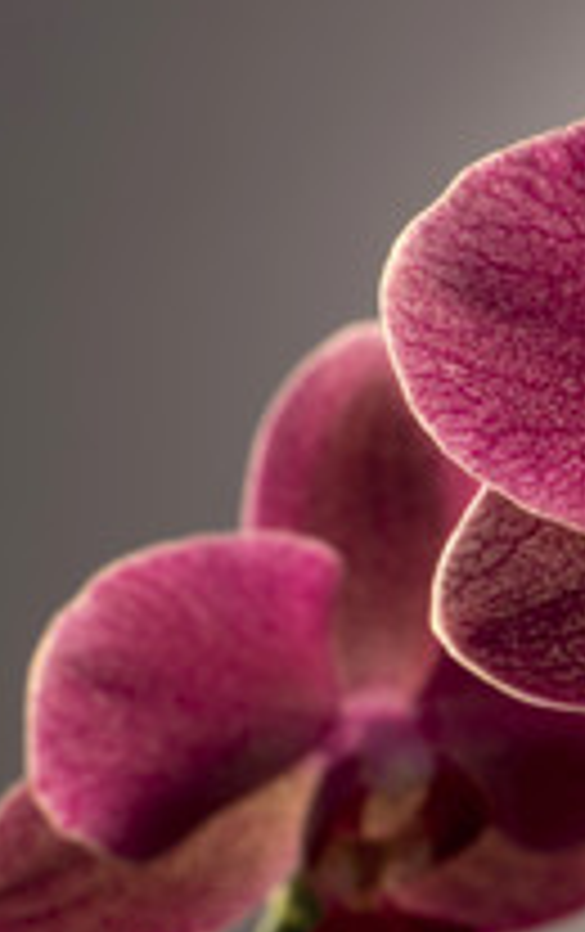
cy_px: 561
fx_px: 3051
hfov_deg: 10.0
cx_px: 1256
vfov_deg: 17.3
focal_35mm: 120
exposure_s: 1.3
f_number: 10
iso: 100
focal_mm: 39
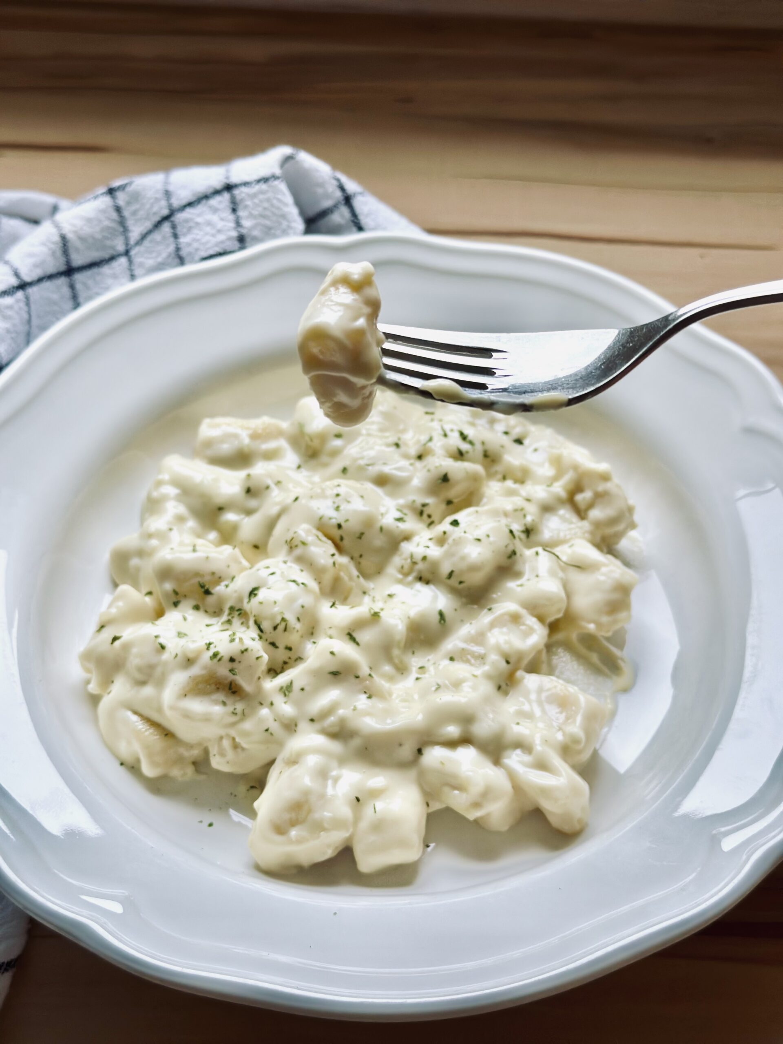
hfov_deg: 30.3
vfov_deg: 39.7
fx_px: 1448
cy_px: 522
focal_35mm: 48
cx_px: 392
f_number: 1.78
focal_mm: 6.86
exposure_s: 1/229
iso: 80
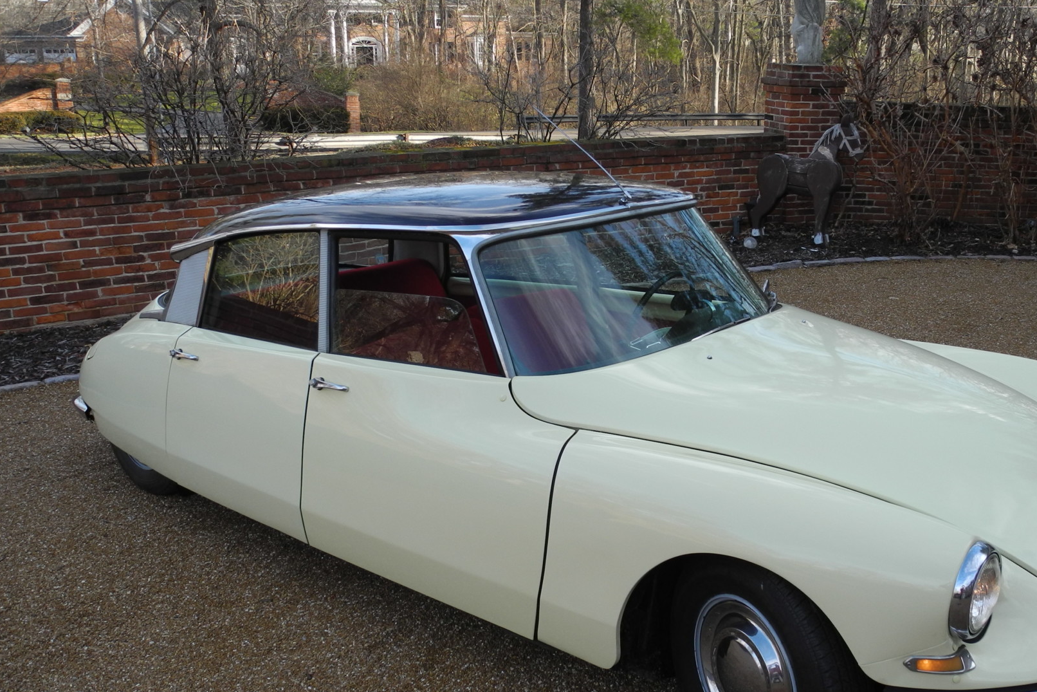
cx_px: 650
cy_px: 375
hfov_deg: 51.3
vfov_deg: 35.9
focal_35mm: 37
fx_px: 1066
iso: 100
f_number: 2.8
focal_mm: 6
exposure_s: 1/320
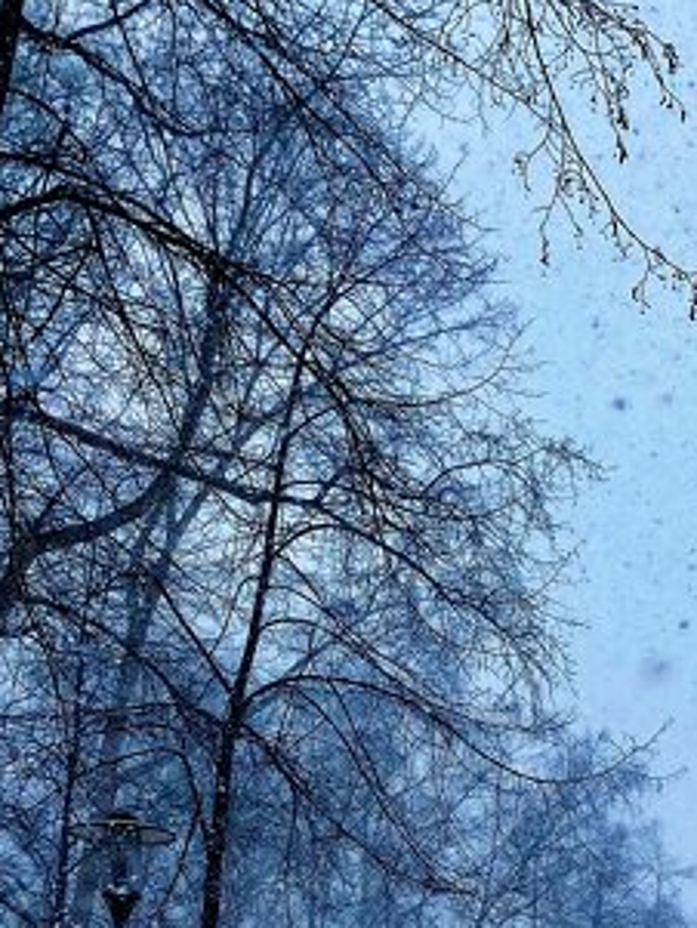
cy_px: 1051
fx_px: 1851
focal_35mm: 69
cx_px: 894
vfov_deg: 25.8
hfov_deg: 19.7
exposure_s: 1/1025
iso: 32
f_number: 1.8
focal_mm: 4.25
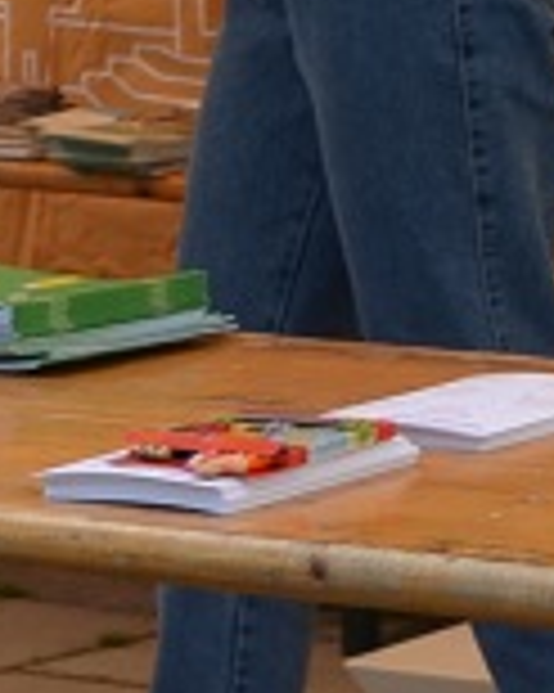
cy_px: -646
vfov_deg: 5.8
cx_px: 1689
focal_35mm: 328
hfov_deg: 4.5
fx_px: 6729
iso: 140
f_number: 8
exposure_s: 1/250
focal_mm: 24
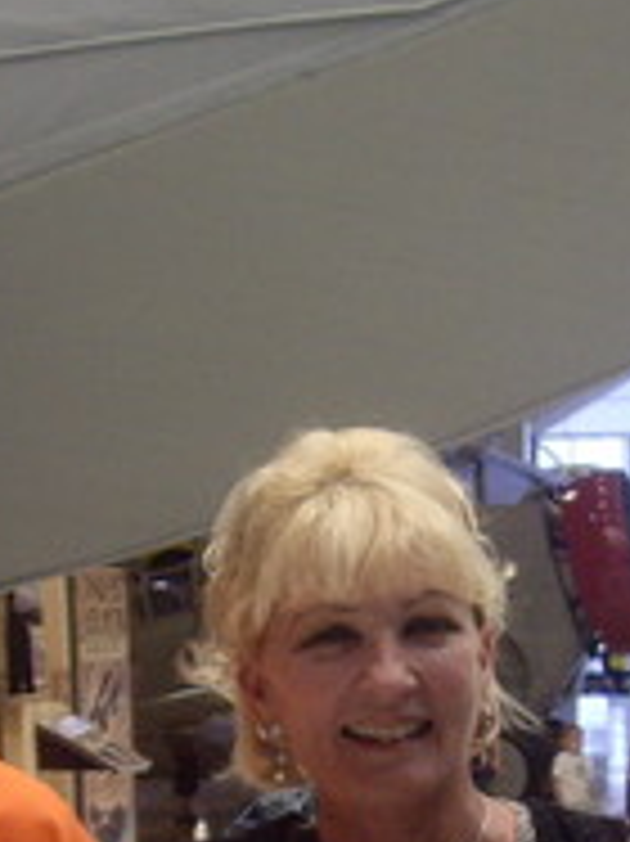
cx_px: 446
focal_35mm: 130
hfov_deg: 11.4
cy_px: 901
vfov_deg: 14.8
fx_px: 3158
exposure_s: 1/60
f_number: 2.8
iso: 200
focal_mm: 7.9
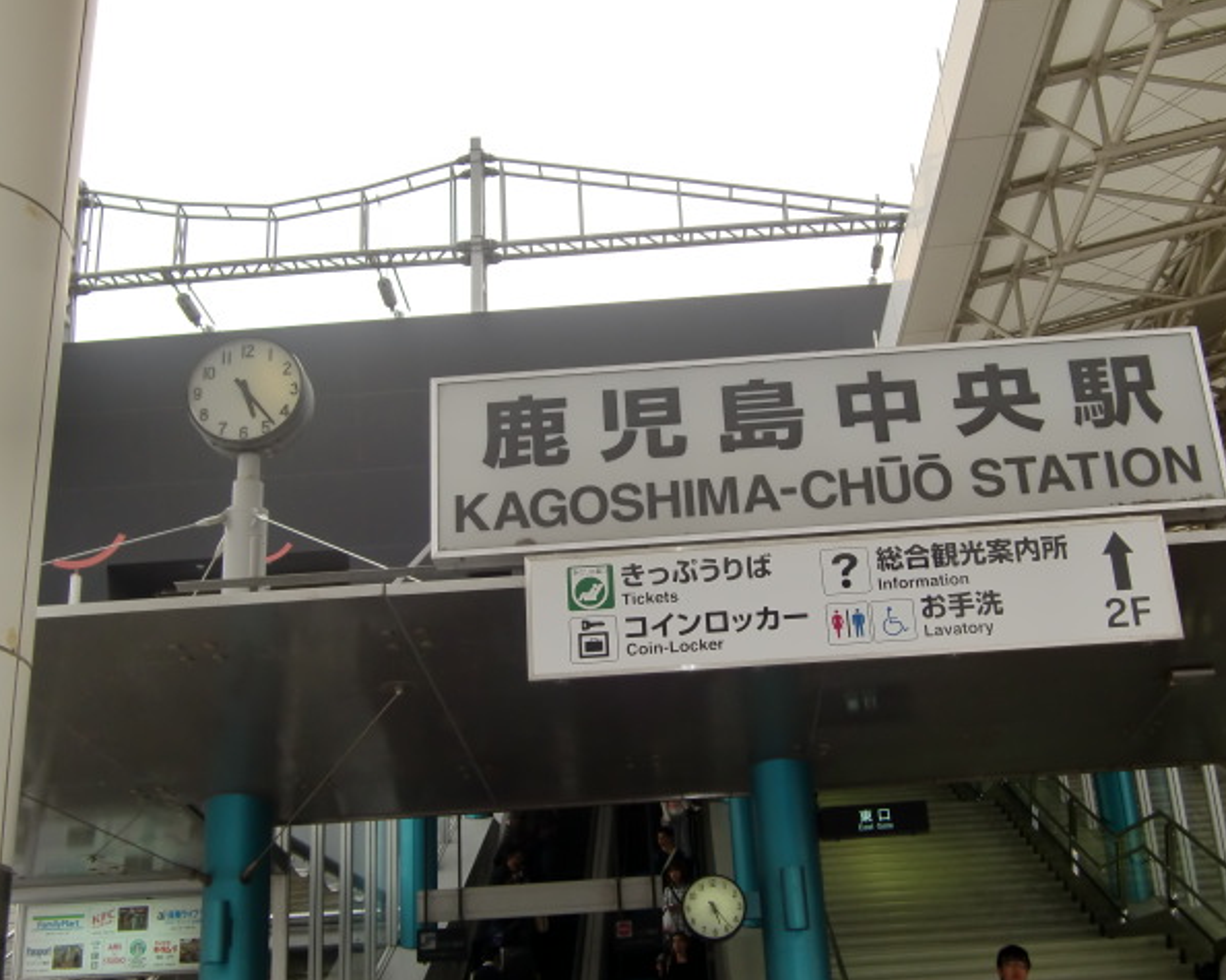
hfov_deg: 44.8
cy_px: 491
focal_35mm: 41
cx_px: 642
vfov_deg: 36.5
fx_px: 1487
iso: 64
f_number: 3
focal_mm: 6.9
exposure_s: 1/400
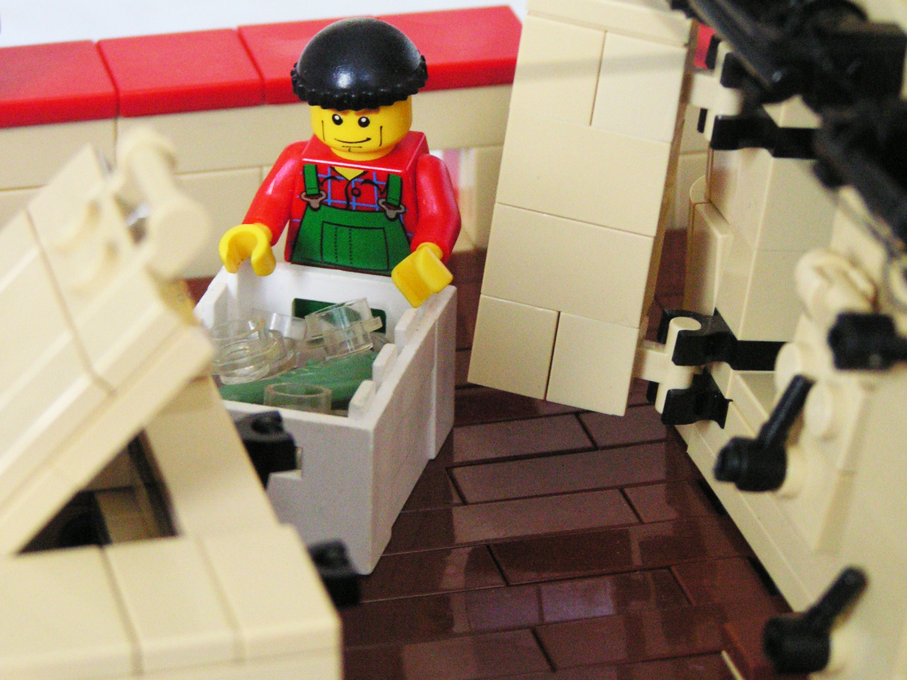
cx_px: 452
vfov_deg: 10.0
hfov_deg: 13.3
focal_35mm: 149
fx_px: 3904
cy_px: 296
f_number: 3.2
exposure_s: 1/80
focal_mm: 19.6
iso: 200
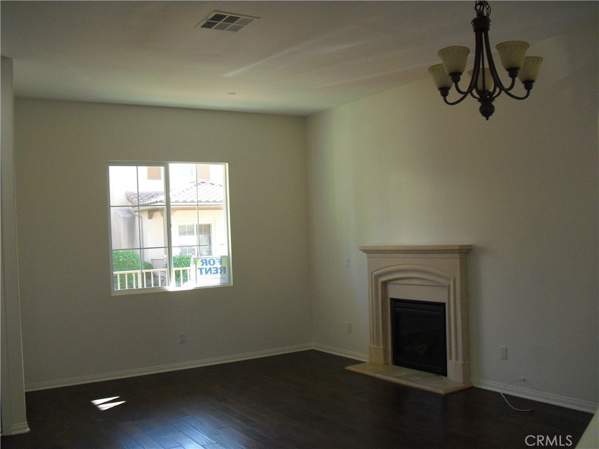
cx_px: 300
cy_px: 224
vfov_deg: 39.7
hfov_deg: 51.4
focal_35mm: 36
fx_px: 623
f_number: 3.1
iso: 400
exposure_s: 1/125
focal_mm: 6.3
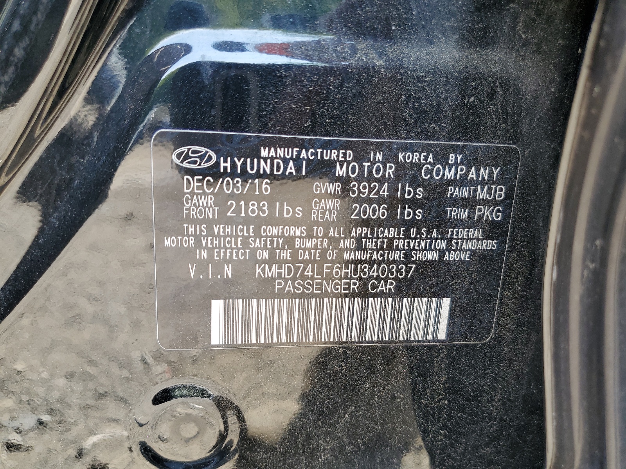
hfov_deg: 67.3
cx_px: 313
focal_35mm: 26
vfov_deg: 53.1
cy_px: 234
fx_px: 470
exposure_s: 1/125
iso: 50
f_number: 1.5
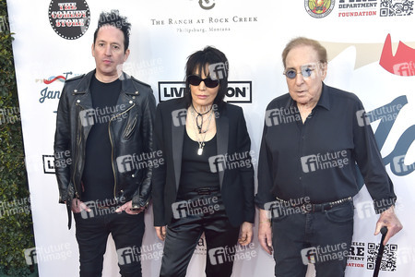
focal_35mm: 38
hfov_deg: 50.7
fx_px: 438
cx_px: 208
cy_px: 138
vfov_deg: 35.1
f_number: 6.3
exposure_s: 1/250
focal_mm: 38
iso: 640
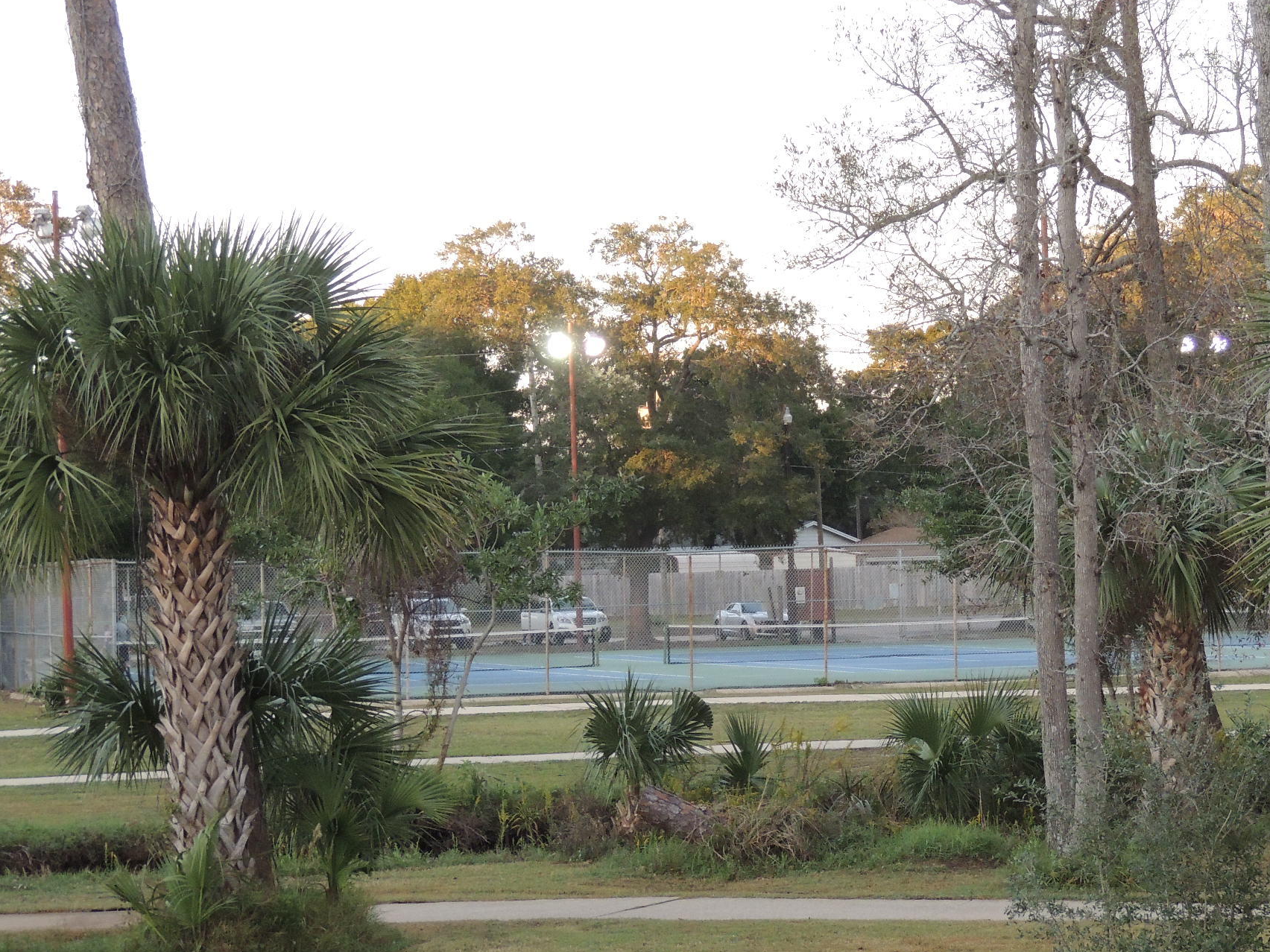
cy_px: 481
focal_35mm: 100
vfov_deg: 14.8
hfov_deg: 19.6
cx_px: 702
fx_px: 3669
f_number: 3.9
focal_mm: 13.3
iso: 400
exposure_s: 1/100
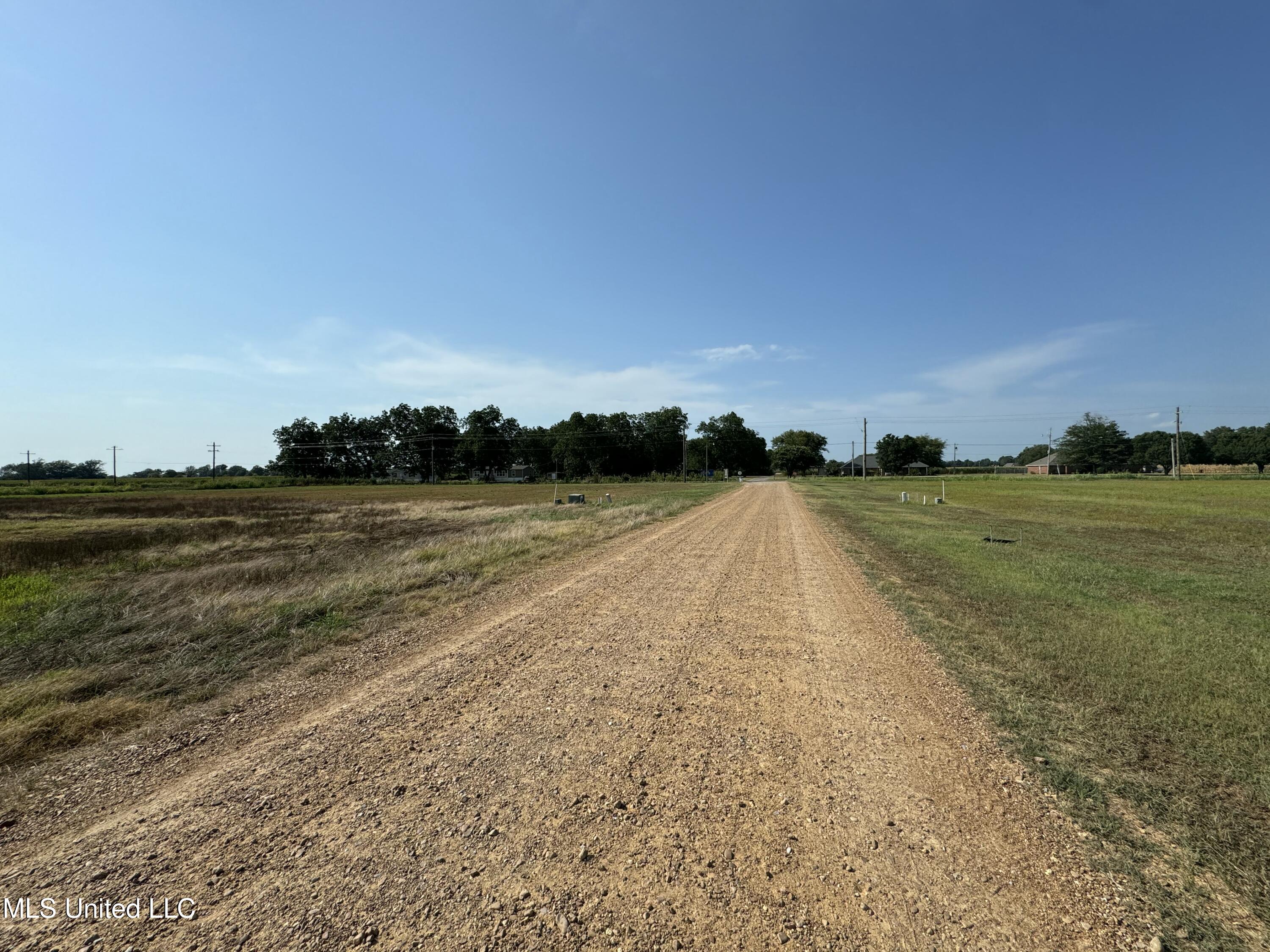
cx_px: 635
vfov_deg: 85.7
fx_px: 514
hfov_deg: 102.1
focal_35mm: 14
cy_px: 476
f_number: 2.2
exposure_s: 1/3390
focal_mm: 2.22
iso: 50
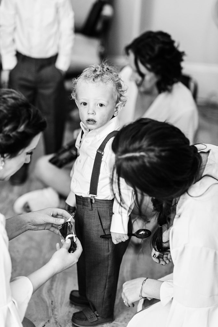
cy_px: 164
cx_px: 109
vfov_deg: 23.9
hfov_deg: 16.1
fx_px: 773
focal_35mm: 85
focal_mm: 85
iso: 800
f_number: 2
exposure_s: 1/400
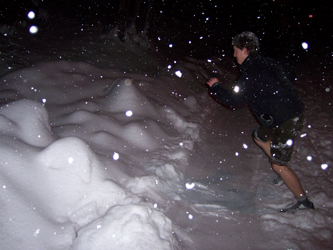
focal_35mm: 36
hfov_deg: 51.4
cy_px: 125
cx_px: 166
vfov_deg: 39.7
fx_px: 346
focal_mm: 6.2
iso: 125
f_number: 2.8
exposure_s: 1/60
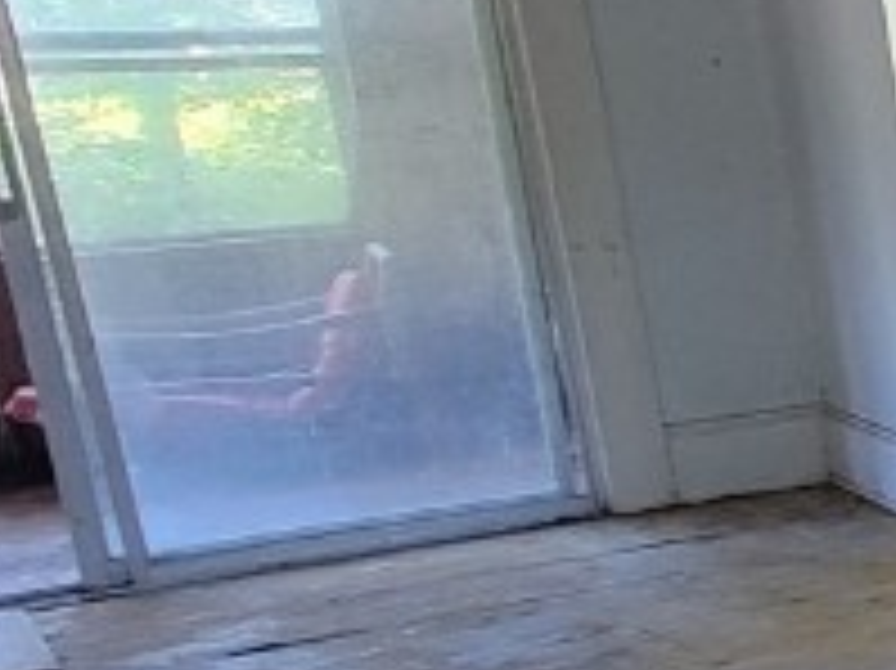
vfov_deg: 21.8
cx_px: 2197
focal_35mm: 67
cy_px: 472
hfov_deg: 14.8
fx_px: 1733
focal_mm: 2.2
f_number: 2.2
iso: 320
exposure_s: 1/30
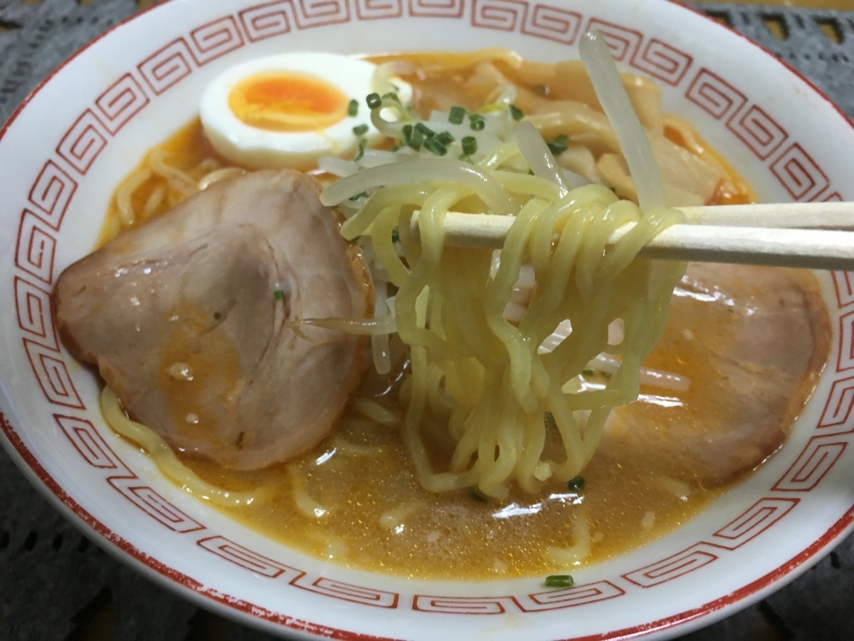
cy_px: 320
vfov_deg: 48.2
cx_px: 427
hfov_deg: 61.7
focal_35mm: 29
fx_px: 715
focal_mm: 4.15
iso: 160
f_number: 2.2
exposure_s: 1/33
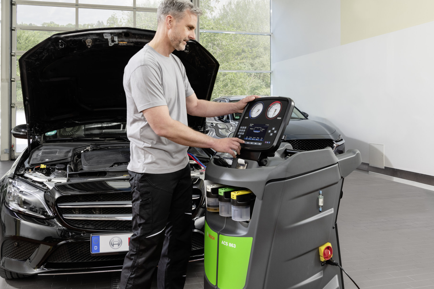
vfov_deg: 38.9
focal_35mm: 34
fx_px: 410
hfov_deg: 55.8
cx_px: 217
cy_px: 144
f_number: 11
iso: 400
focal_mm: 34
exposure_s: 1/80
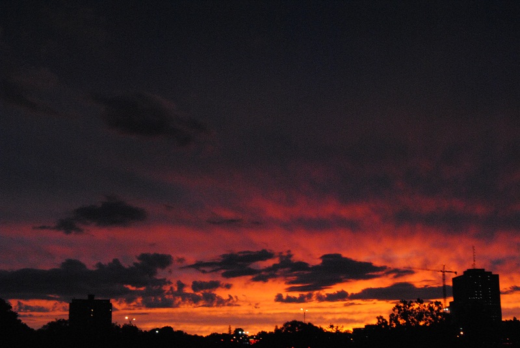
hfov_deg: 35.0
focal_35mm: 57
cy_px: 174
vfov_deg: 23.8
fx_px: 824
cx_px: 260
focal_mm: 38
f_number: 29
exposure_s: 1/10
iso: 1600
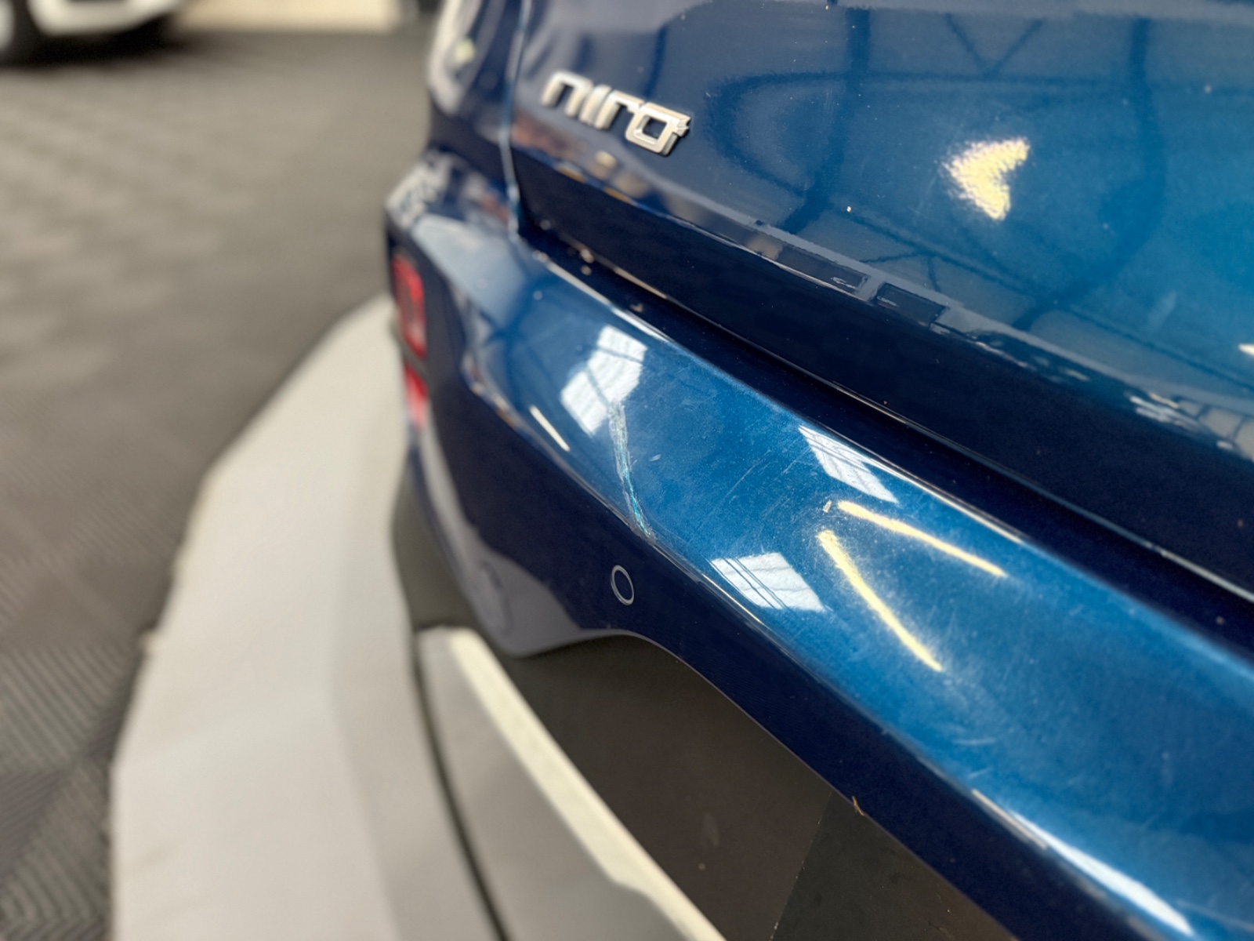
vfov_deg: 56.8
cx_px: 627
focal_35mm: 24
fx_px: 869
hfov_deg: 71.6
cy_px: 470
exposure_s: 1/50
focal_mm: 6.76
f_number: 1.78
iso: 640
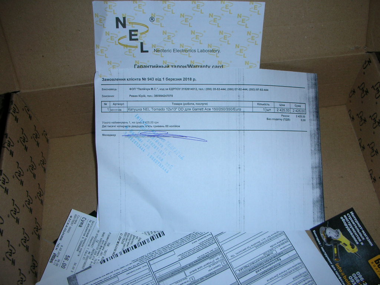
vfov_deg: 40.7
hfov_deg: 52.6
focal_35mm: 35
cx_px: 190
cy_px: 142
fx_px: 384
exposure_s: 1/60.1
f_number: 3
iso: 50
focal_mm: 5.8
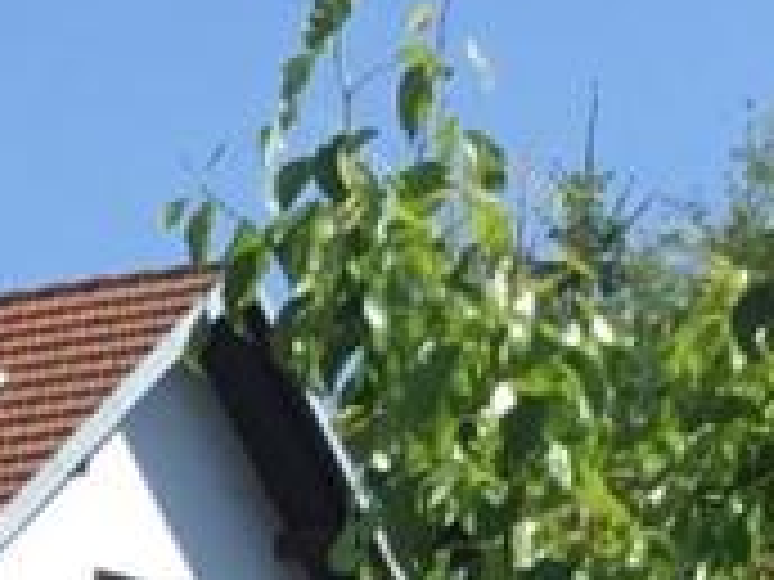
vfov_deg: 5.5
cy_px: 2172
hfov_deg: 8.0
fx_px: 5389
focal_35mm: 241
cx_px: -490
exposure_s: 1/806
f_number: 2.4
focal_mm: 3.3
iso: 25
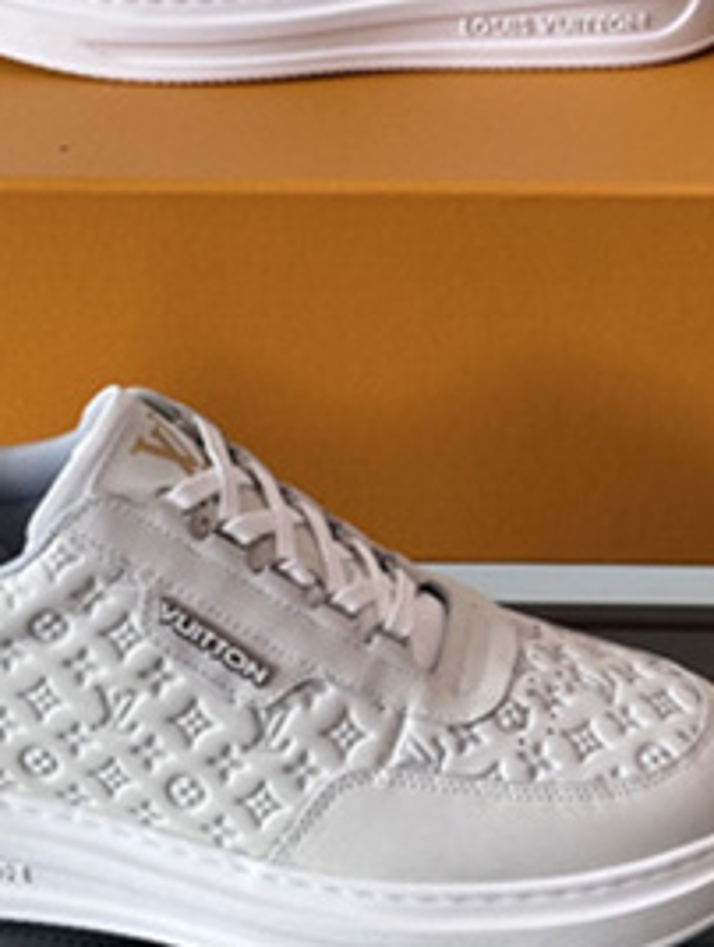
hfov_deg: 12.5
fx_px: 3262
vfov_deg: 16.1
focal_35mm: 119
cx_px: 304
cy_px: -37
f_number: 1.78
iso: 64
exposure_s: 1/121
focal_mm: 6.86
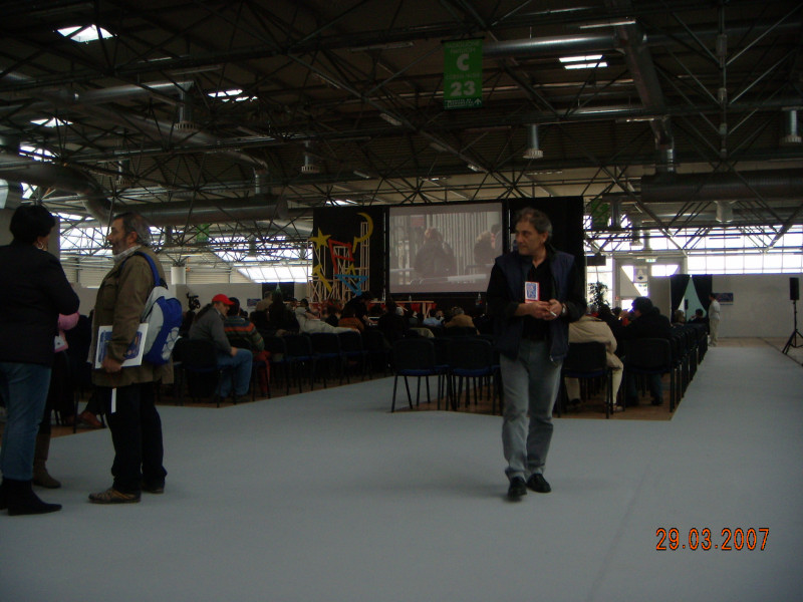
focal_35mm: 38
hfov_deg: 49.0
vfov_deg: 37.7
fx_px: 881
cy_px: 301
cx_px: 402
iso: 129
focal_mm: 6.4
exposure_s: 1/30
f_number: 3.5
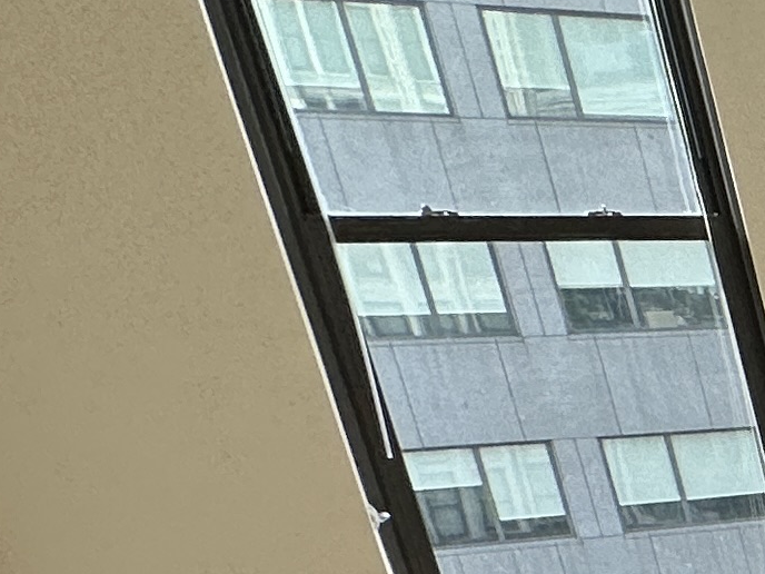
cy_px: 931
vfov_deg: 16.0
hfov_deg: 13.5
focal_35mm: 82
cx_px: 2013
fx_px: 1812
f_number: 2.2
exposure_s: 1/244
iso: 40
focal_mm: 2.22
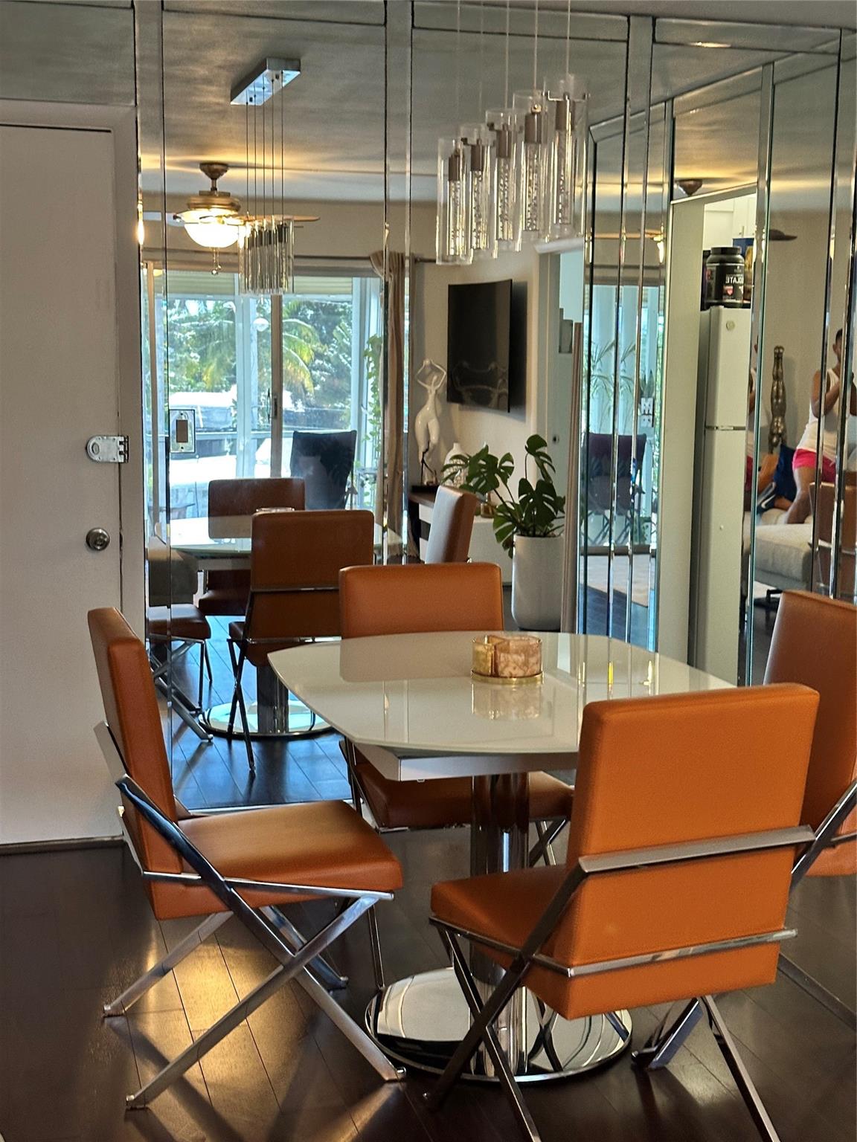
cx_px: 428
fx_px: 1584
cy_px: 571
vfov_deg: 39.7
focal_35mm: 48
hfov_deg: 30.3
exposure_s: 1/60
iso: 250
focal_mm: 6.86
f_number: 1.78
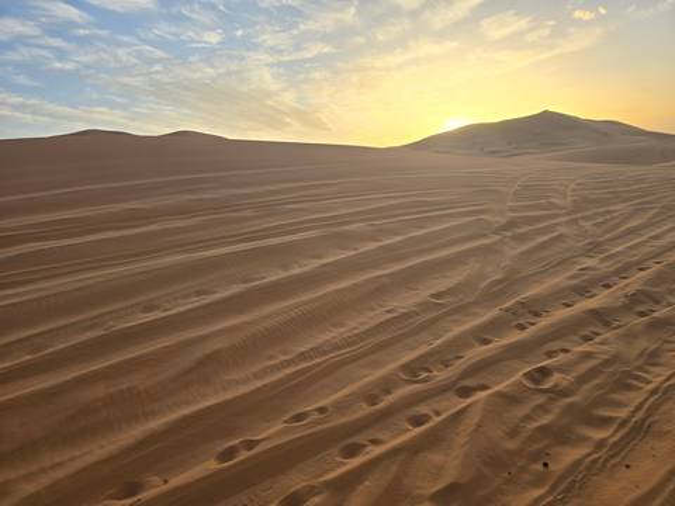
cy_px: 253
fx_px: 448
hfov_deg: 73.9
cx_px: 338
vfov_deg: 58.9
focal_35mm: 23
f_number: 1.7
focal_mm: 6.3
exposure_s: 1/352
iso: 12
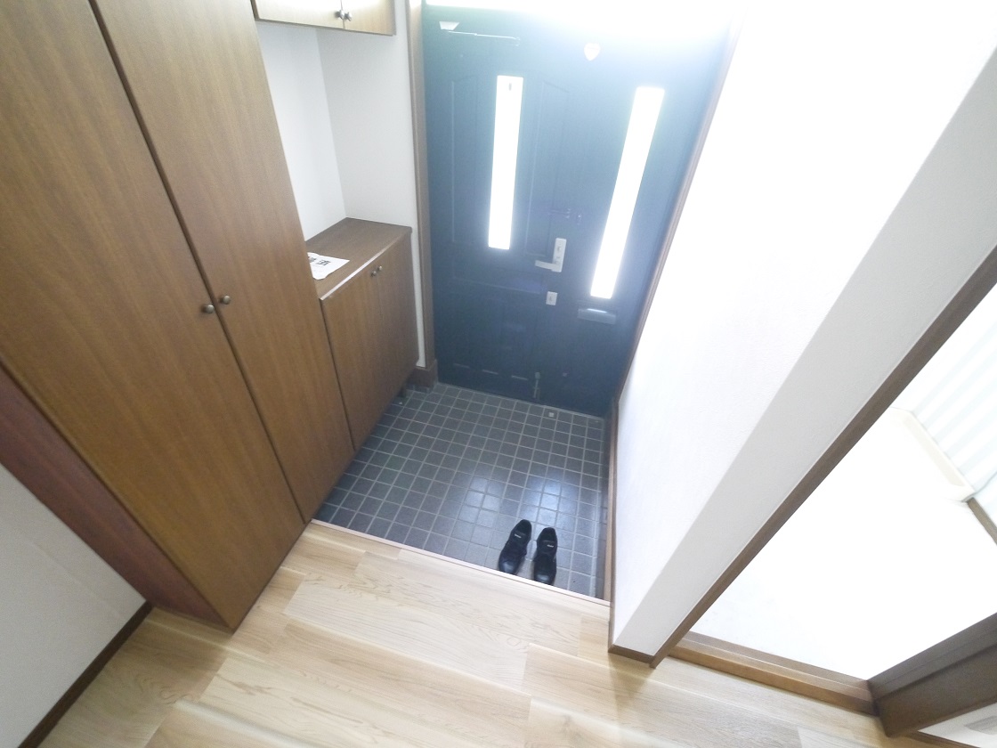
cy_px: 374
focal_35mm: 14
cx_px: 498
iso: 1600
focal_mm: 7
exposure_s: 1/25
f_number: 4
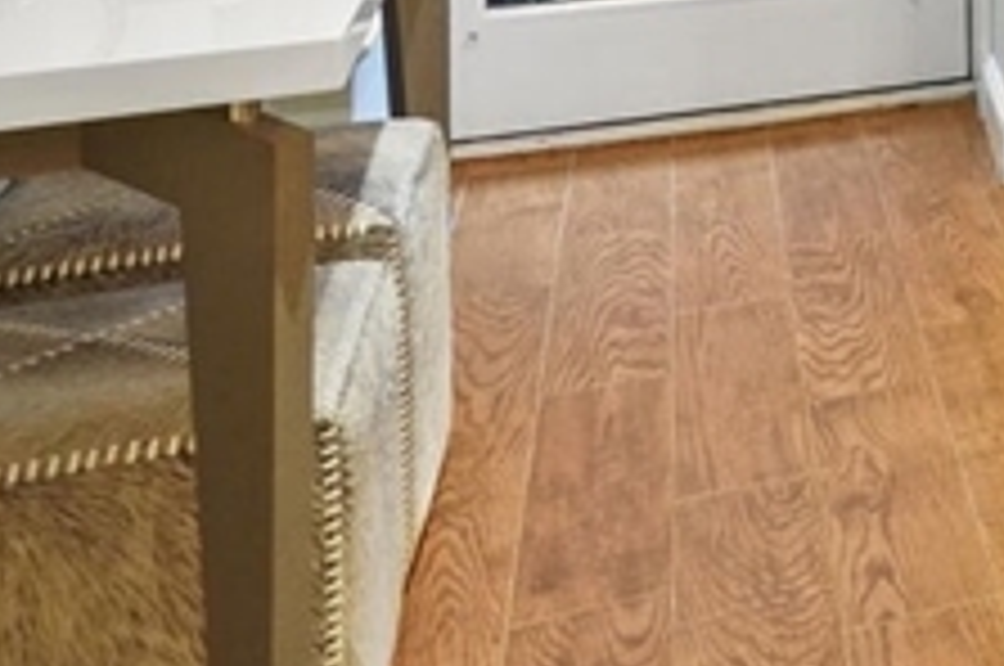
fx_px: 1922
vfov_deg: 16.6
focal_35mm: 69
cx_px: 1936
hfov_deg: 19.3
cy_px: -515
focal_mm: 10
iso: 500
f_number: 9
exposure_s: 1/1.25
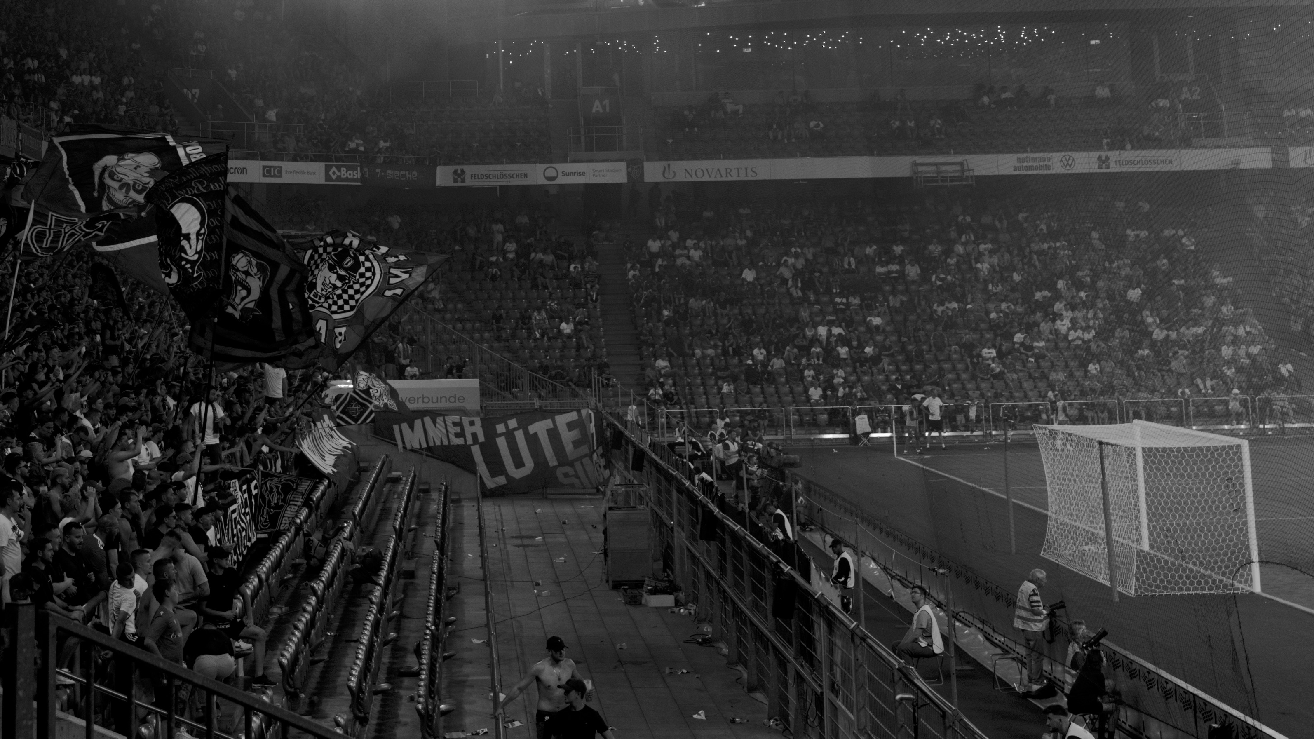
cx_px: 393
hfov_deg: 27.3
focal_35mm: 77
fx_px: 2683
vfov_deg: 14.9
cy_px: -250
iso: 800
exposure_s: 1/500
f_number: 3.5
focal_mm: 28
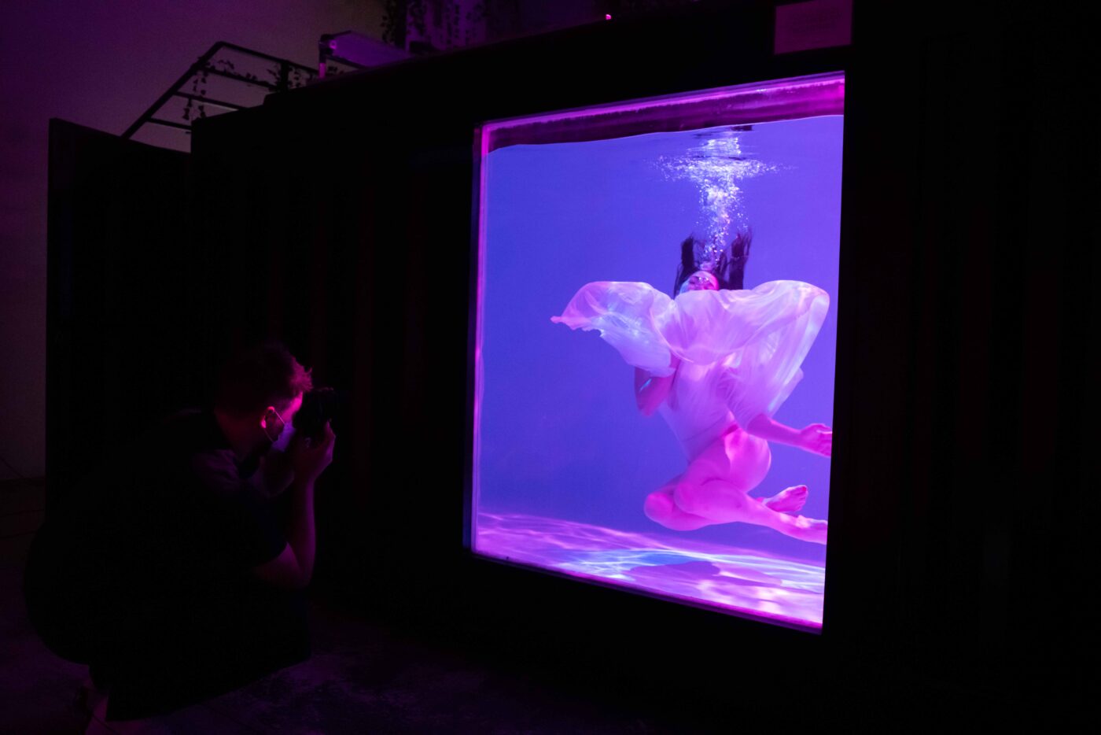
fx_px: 918
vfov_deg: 43.6
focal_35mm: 30
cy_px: 368
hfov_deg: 61.9
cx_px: 550
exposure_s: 1/125
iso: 12800
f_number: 3.5
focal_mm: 30
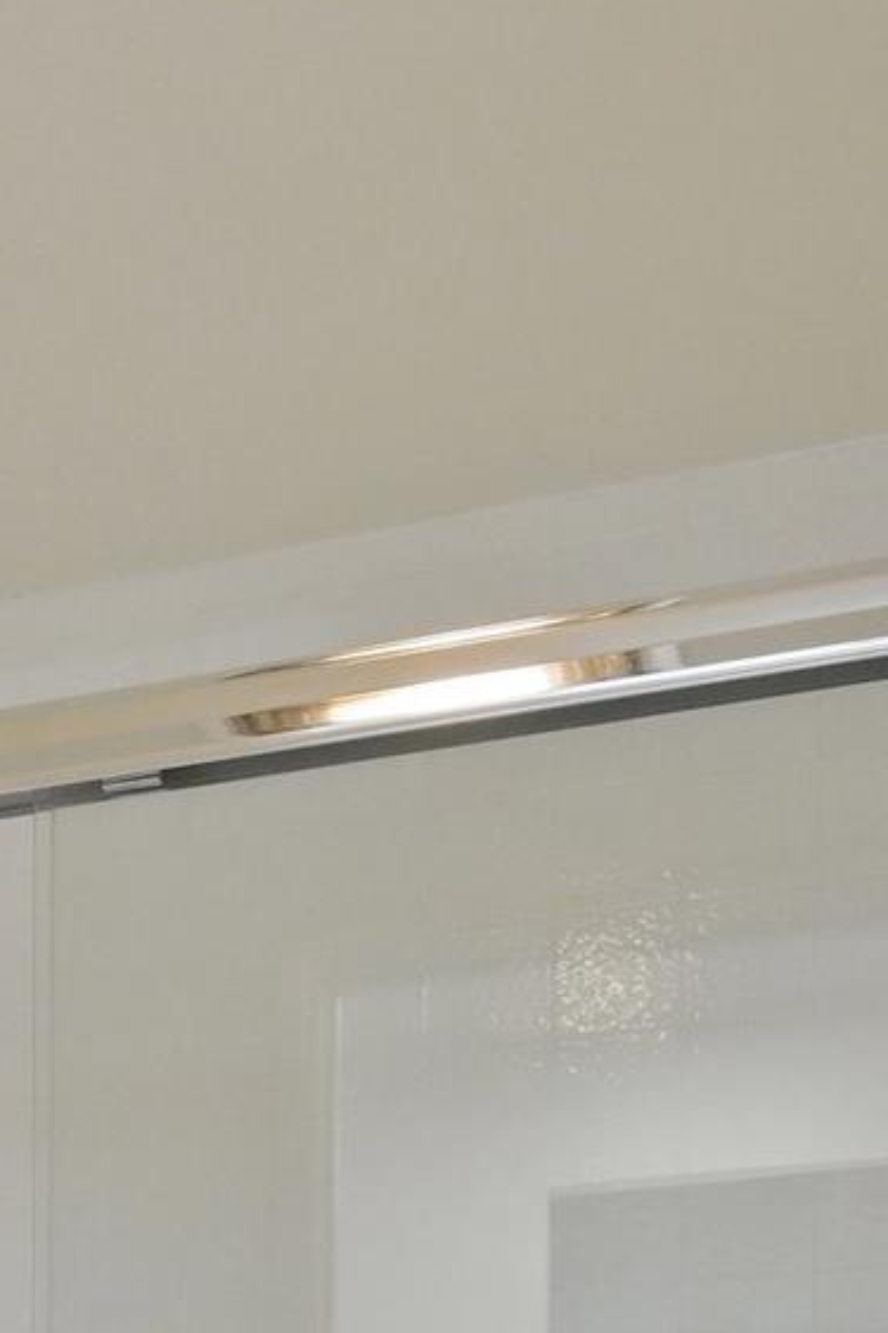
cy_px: 1750
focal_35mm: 64
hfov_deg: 19.8
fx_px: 2369
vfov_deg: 26.5
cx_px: -201
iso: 800
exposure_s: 1/30
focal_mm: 16
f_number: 11
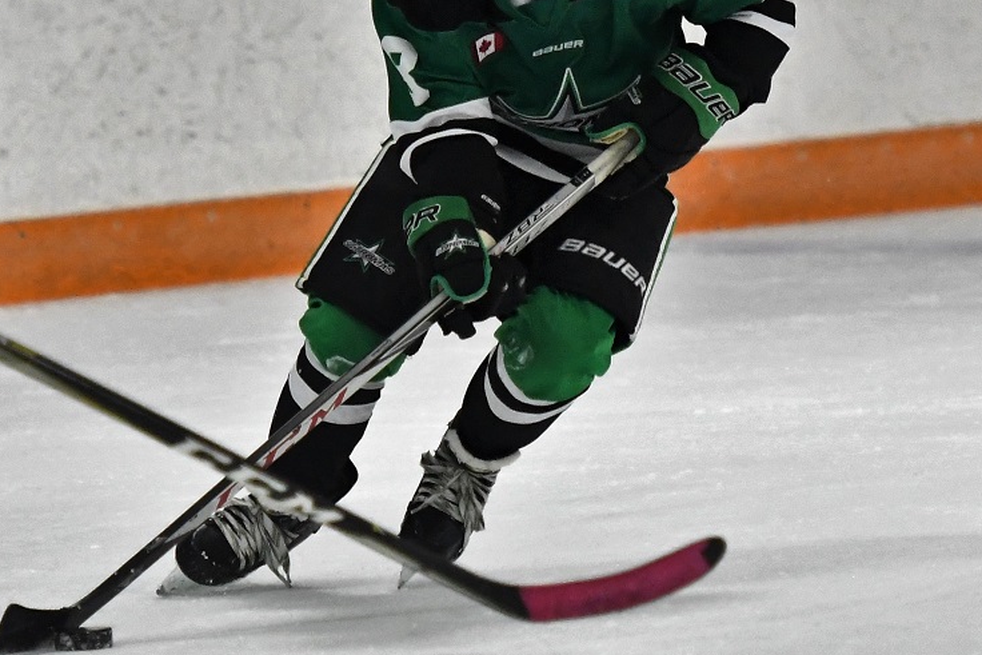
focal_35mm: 300
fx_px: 8177
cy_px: 239
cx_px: 312
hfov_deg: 6.9
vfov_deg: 4.6
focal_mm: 135
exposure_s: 1/1000
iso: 4000
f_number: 2.8
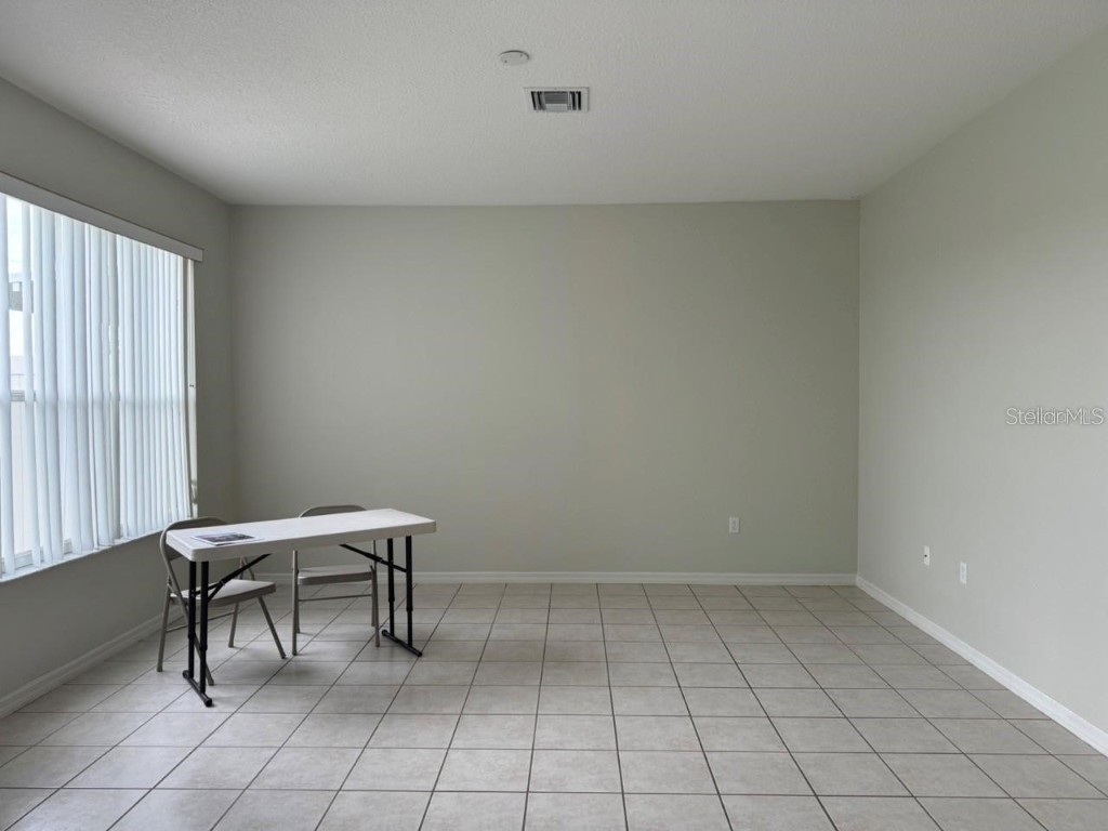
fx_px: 768
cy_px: 416
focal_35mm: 24
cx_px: 554
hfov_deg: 71.6
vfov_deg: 56.8
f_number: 1.78
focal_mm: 6.76
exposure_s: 1/175
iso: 80
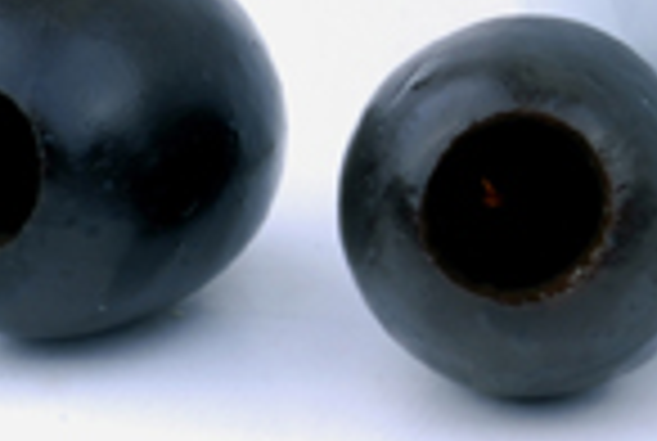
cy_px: -394
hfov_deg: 5.9
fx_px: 6327
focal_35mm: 346
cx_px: 1030
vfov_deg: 4.0
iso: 100
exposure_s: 1/30
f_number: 36
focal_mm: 60
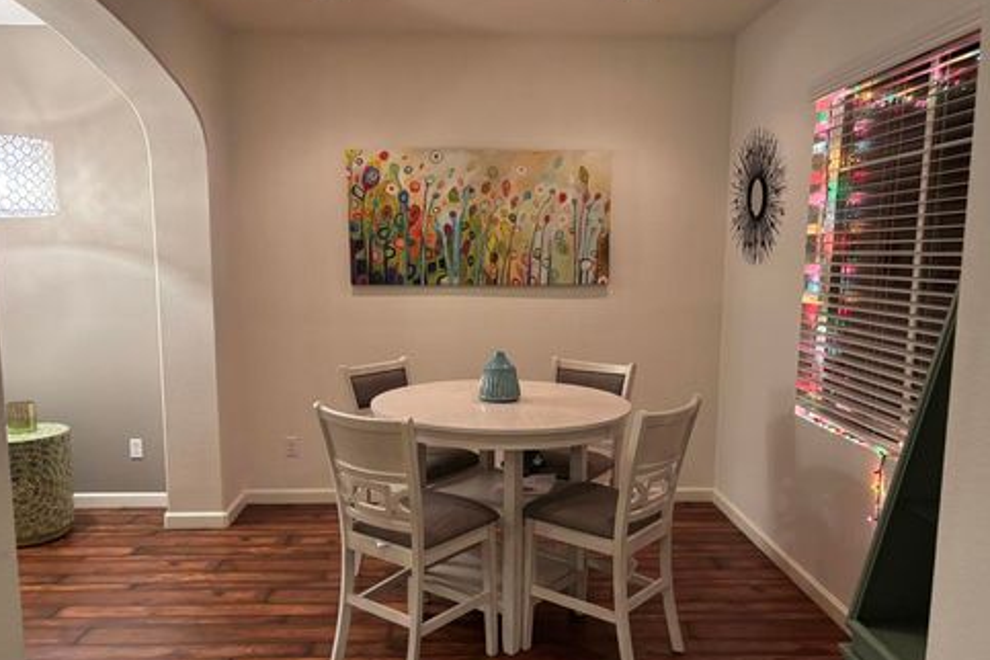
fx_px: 770
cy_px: 354
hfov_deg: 65.5
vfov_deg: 46.4
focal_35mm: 28
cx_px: 488
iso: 400
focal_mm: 5.96
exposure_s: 1/40
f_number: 1.6
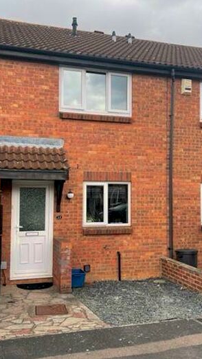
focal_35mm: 38
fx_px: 361
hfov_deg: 31.2
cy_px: 179
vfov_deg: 52.8
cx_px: 103
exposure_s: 1/370
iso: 32
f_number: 1.6
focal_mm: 5.1
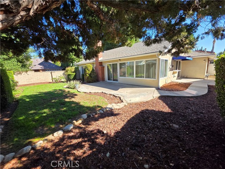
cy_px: 84
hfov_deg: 106.2
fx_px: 84
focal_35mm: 13
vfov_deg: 89.9
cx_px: 112
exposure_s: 1/612
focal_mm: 2.2
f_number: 1.9
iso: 40
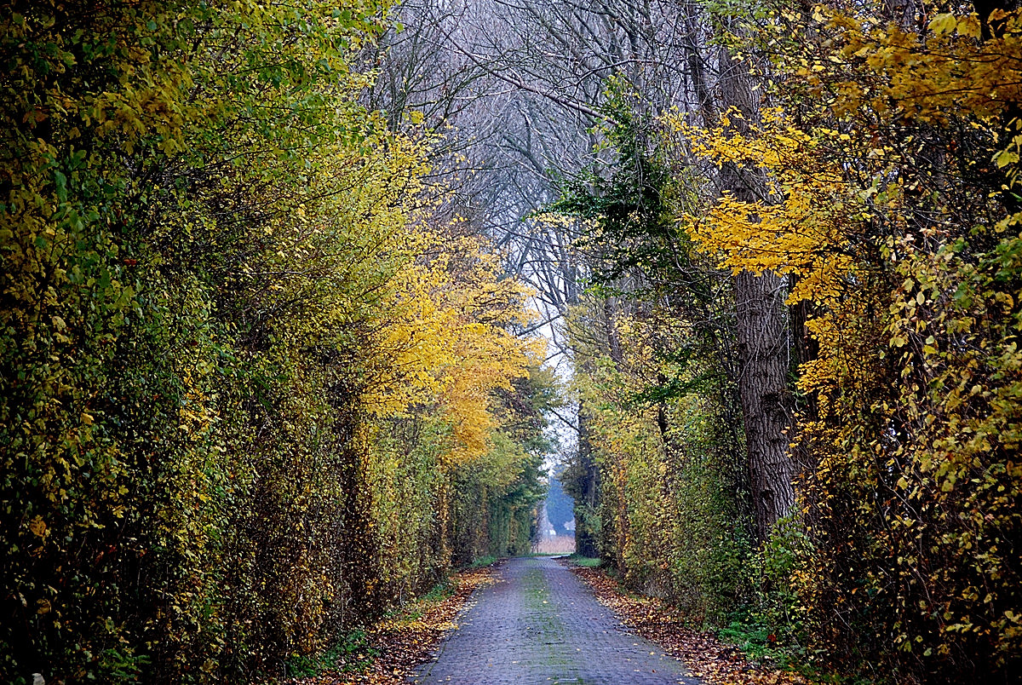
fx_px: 4478
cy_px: 342
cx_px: 511
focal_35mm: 158
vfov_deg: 8.7
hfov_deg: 13.0
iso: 400
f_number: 5.6
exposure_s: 1/60
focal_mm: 105
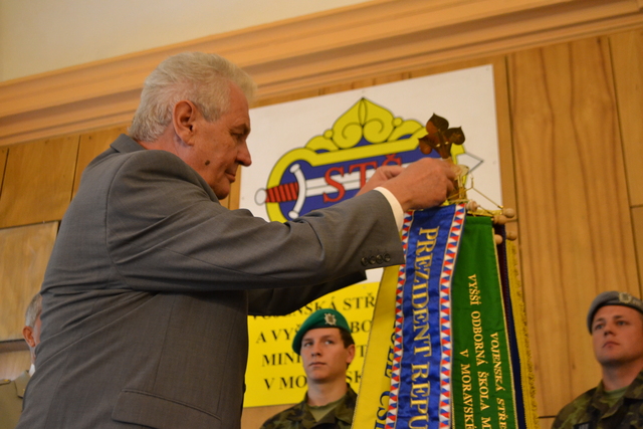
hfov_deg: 37.8
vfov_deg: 25.8
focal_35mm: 52
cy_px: 214
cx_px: 322
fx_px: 938
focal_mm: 35
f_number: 5
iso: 2000
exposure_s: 1/30
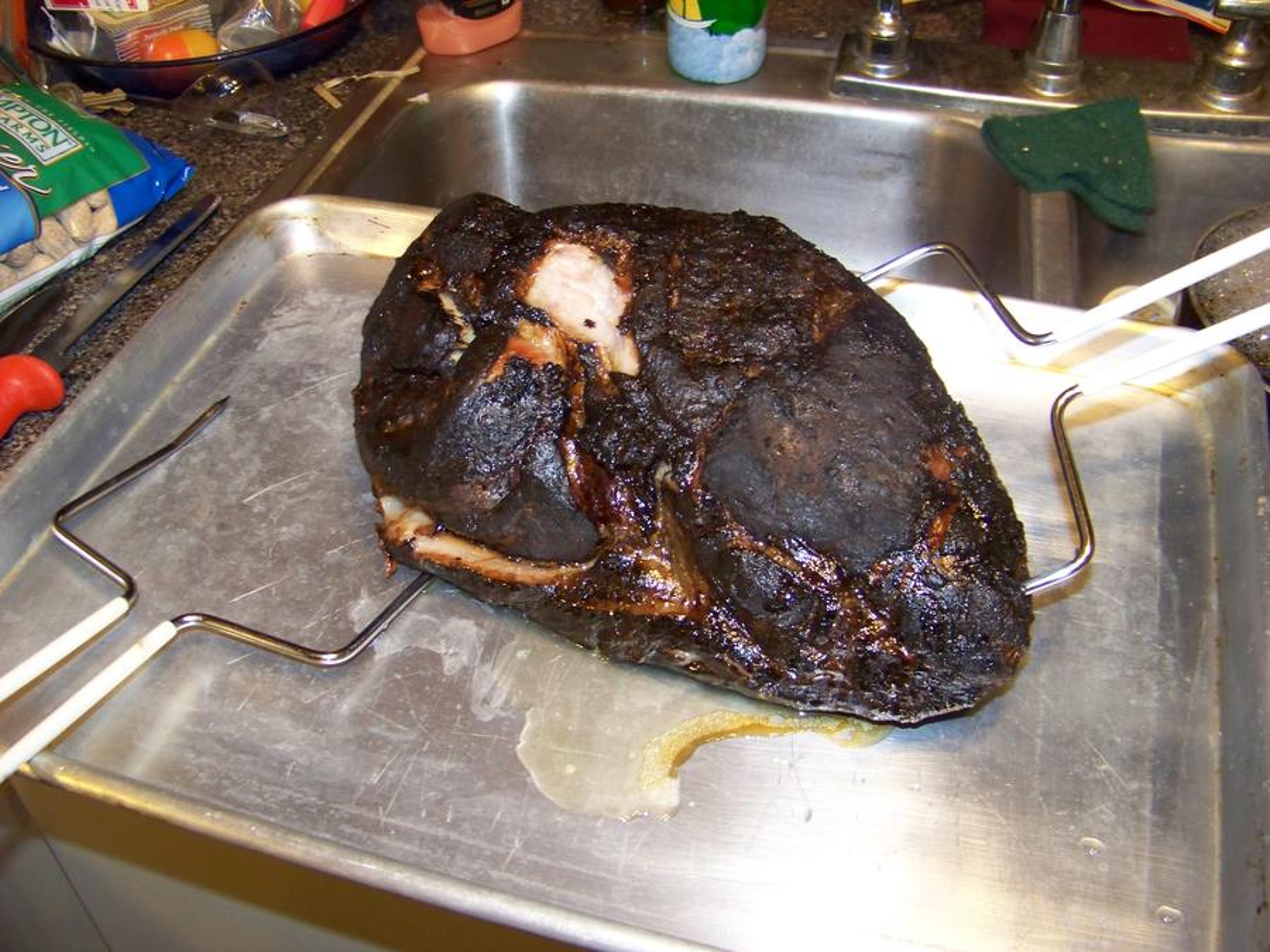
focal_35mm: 36
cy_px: 476
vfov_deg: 39.7
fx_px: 1321
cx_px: 635
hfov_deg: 51.4
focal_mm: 5.85
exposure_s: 1/30
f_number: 2.8
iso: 200
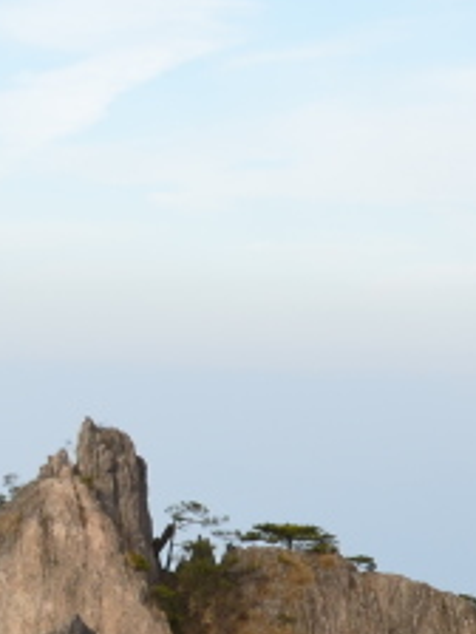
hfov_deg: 8.6
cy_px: 609
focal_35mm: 171
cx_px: -116
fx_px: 3135
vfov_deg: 11.5
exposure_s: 1/100
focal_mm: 26
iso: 200
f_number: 11
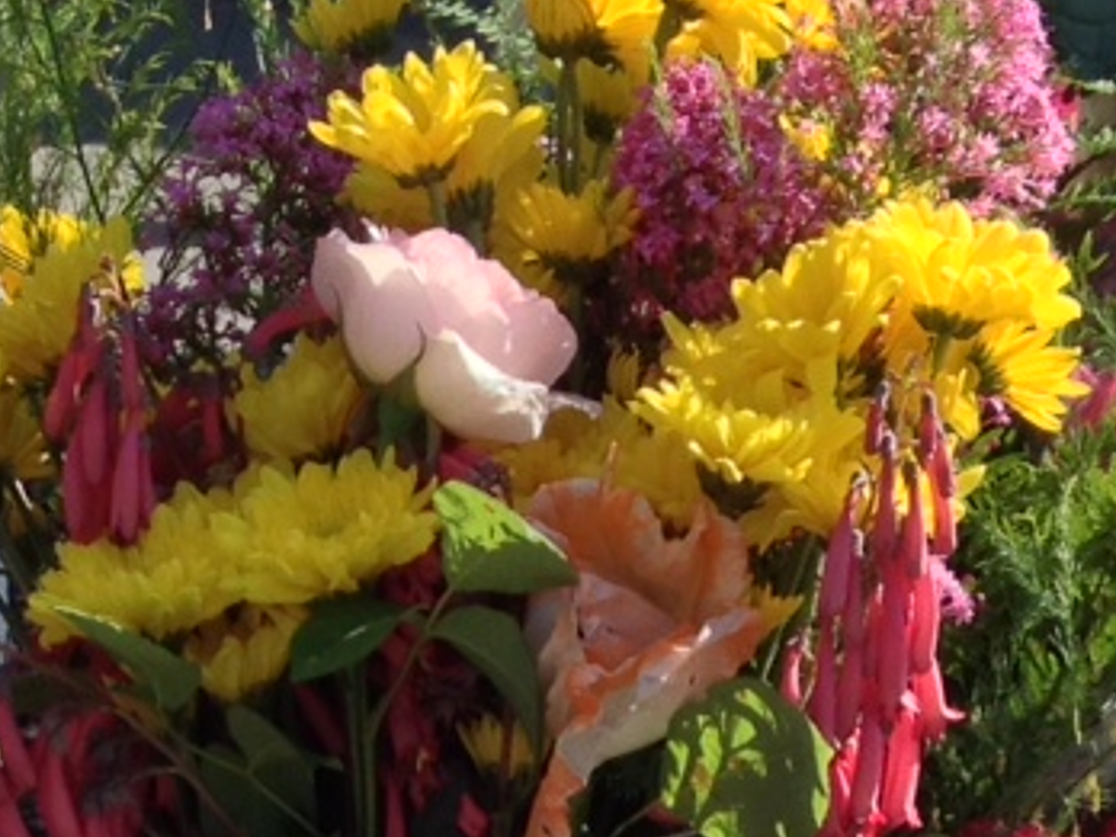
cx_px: 443
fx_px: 5287
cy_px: 1767
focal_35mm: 164
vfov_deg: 8.5
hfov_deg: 12.0
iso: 50
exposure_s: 1/581
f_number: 2.4
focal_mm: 4.28
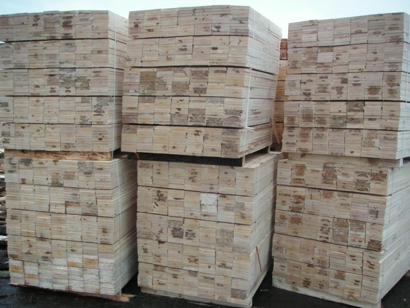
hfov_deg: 49.0
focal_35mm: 38
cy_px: 154
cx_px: 205
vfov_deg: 37.7
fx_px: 450
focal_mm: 6.3
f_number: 3.3
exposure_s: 1/45
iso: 80
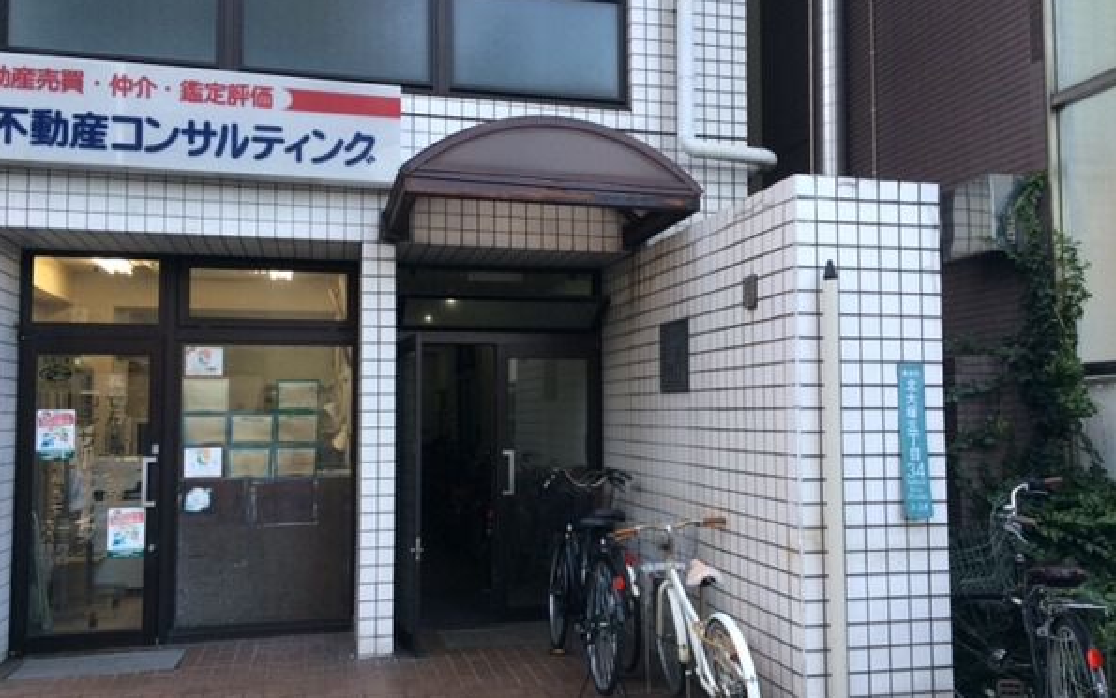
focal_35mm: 31
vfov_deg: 40.6
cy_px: 351
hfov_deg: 61.2
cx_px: 557
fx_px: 943
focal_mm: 4.15
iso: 64
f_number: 2.2
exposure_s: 1/120
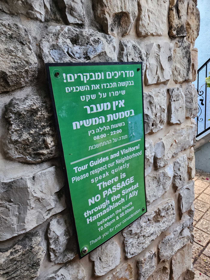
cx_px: 105
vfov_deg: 73.9
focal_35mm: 23
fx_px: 186
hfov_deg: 58.9
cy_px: 140
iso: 160
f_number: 1.8
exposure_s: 1/180
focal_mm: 6.4
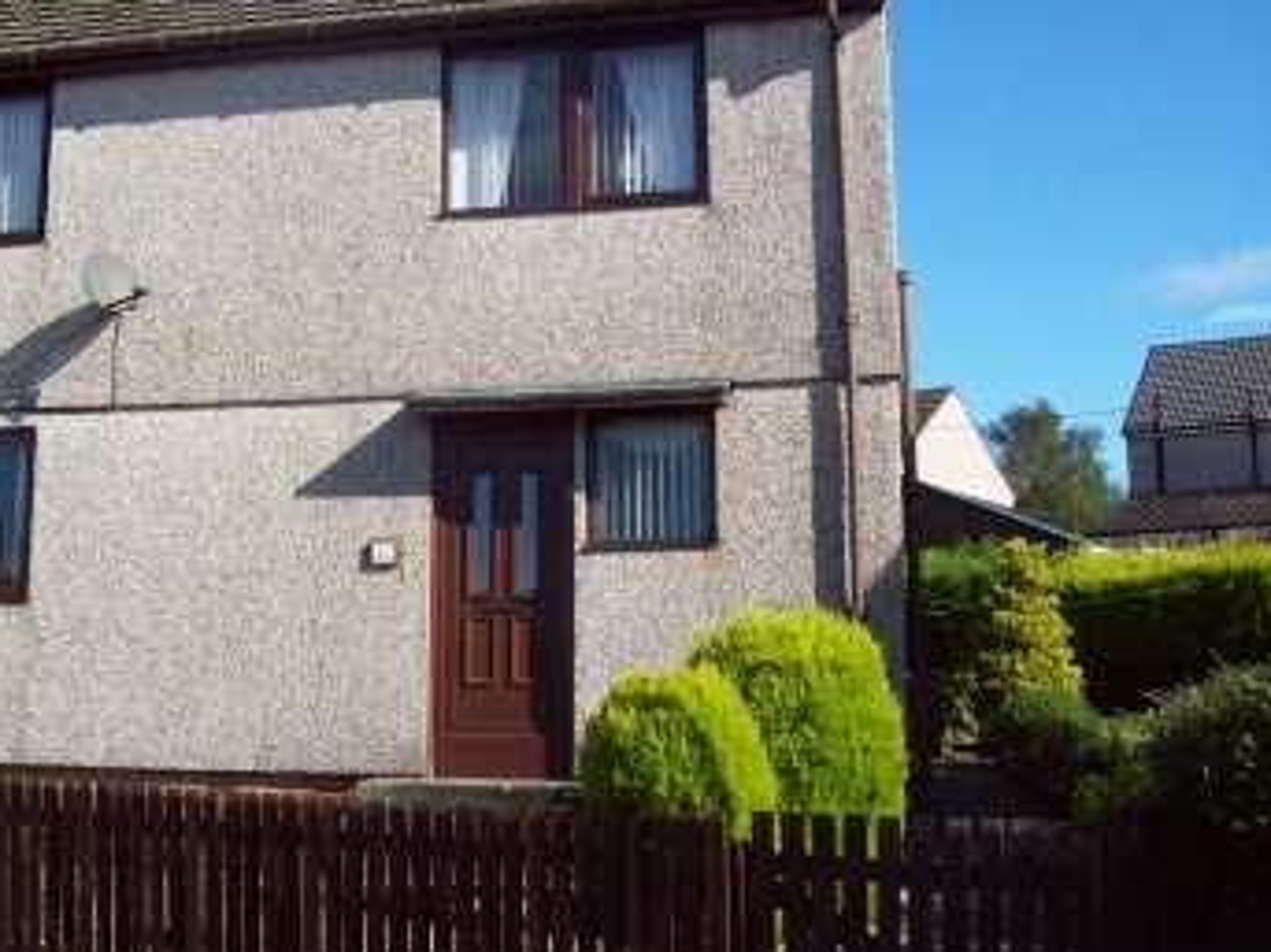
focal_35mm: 47
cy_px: 382
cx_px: 456
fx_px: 1725
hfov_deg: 40.1
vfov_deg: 30.8
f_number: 4.8
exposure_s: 1/405
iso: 80
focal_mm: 6
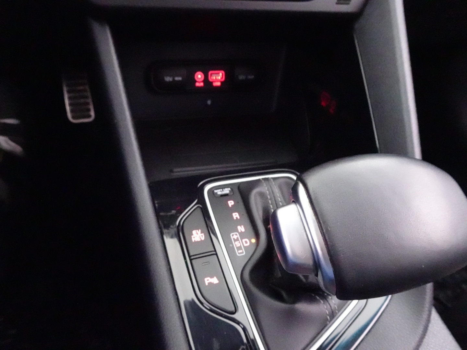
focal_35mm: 24
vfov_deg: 56.8
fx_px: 324
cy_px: 175
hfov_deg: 71.6
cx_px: 234
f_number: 3.5
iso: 3200
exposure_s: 1/8
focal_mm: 4.25
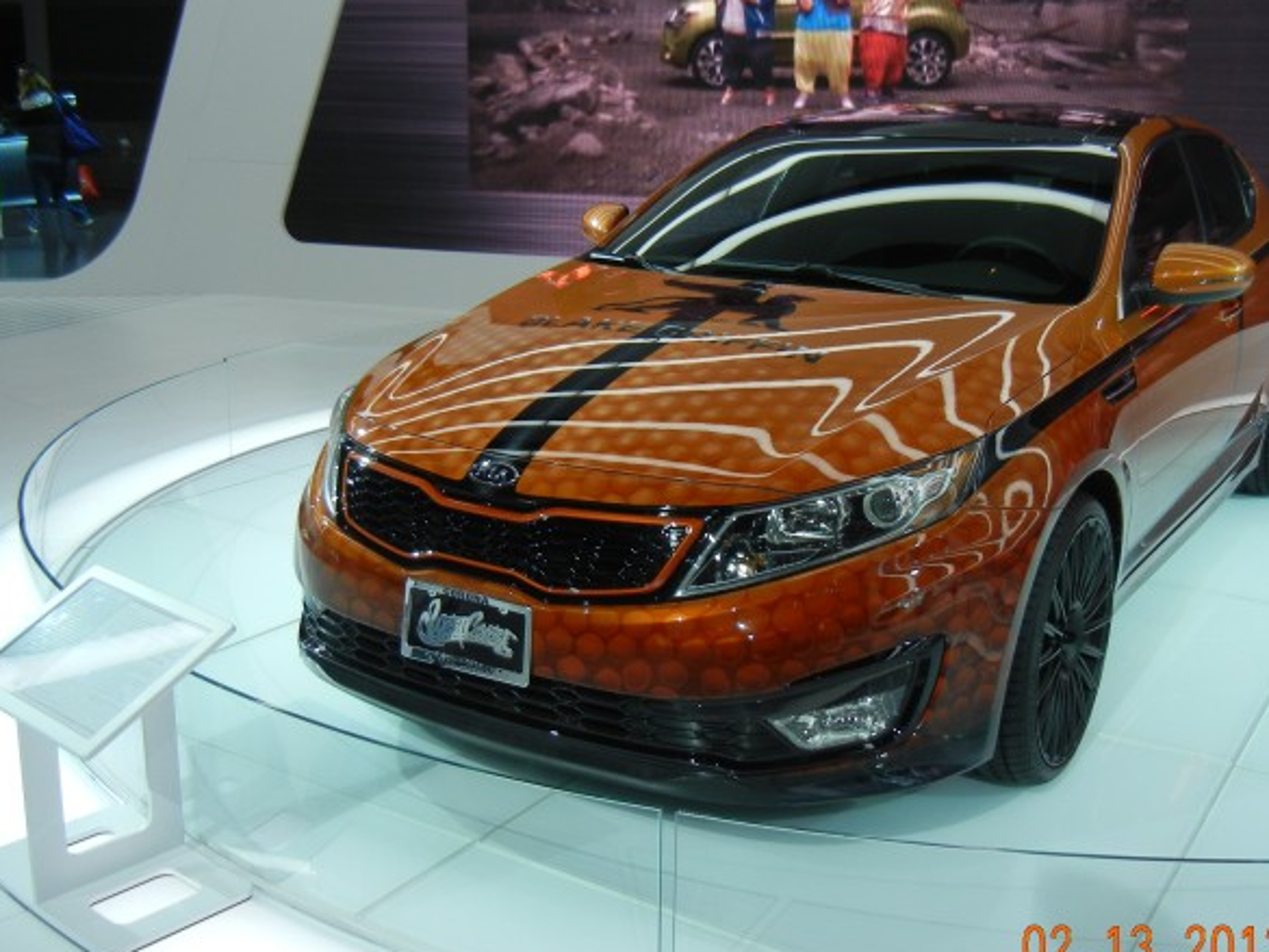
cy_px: 432
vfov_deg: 35.1
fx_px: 1503
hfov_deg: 45.7
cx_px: 688
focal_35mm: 41
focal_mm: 5.4
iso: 160
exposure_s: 1/113
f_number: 3.5
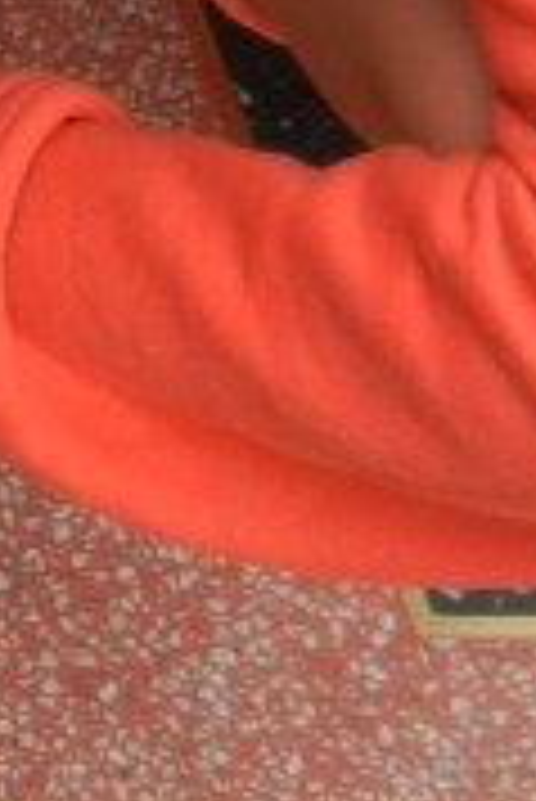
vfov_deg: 11.4
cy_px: 166
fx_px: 3990
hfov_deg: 7.6
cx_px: -266
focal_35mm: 179
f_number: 3.5
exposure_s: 1/307
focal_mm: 5.4
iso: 160
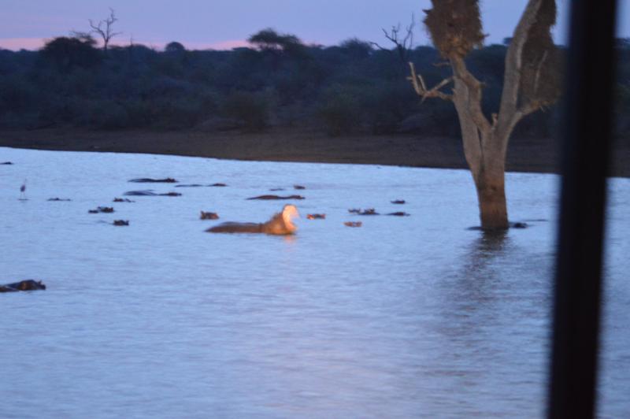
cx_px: 315
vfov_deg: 10.6
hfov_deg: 15.9
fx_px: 2256
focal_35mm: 129
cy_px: 210
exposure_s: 1/2.5
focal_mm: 86
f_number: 4
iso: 3200
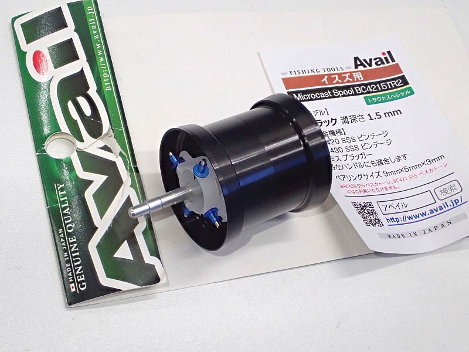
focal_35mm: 49
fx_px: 664
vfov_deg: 29.7
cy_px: 176
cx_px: 234
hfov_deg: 38.9
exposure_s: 1/50
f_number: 4.5
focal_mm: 8.99
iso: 800
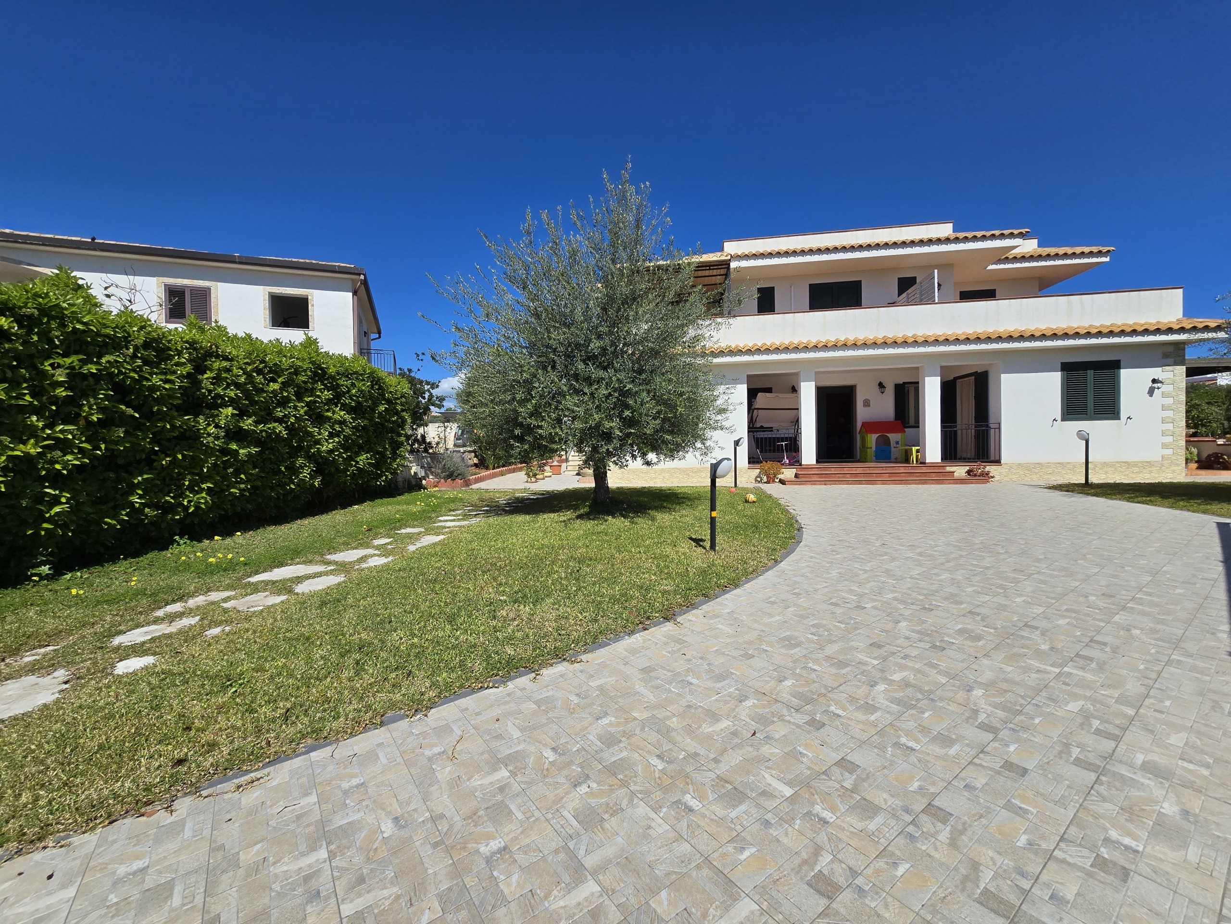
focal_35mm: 13
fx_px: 462
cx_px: 616
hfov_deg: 106.2
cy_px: 462
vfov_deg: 89.9
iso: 50
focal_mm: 2.2
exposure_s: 1/3850
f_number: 2.2
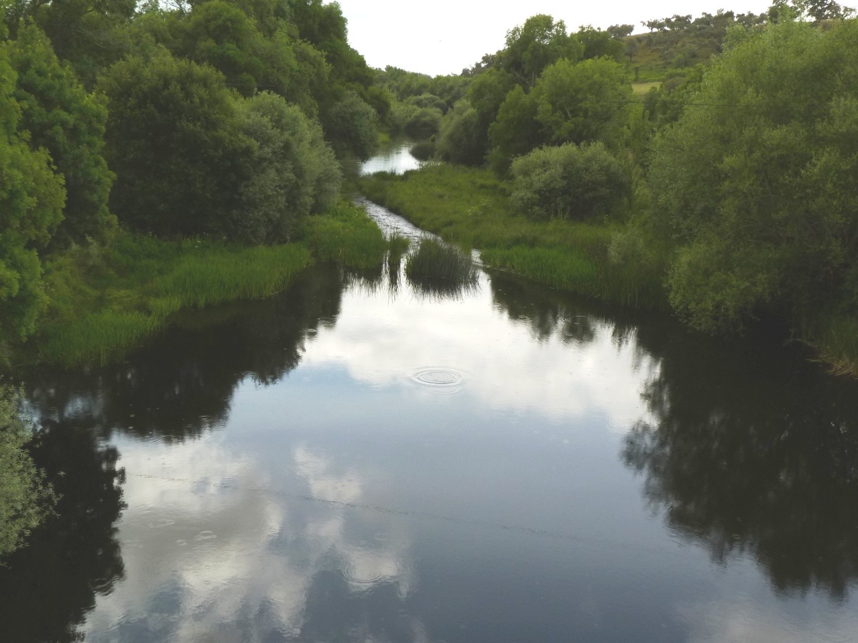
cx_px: 429
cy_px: 322
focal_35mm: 38
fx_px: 942
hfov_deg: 49.0
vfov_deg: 37.7
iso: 80
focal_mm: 6.8
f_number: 5.6
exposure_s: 1/320
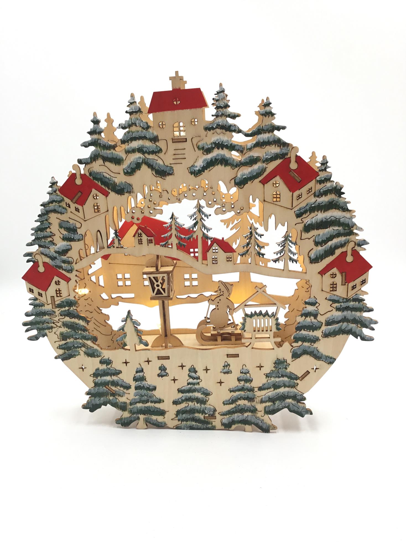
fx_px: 485
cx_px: 203
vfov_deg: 58.4
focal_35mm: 31
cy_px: 271
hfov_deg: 45.4
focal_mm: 3.3
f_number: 2.4
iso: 32
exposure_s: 1/100
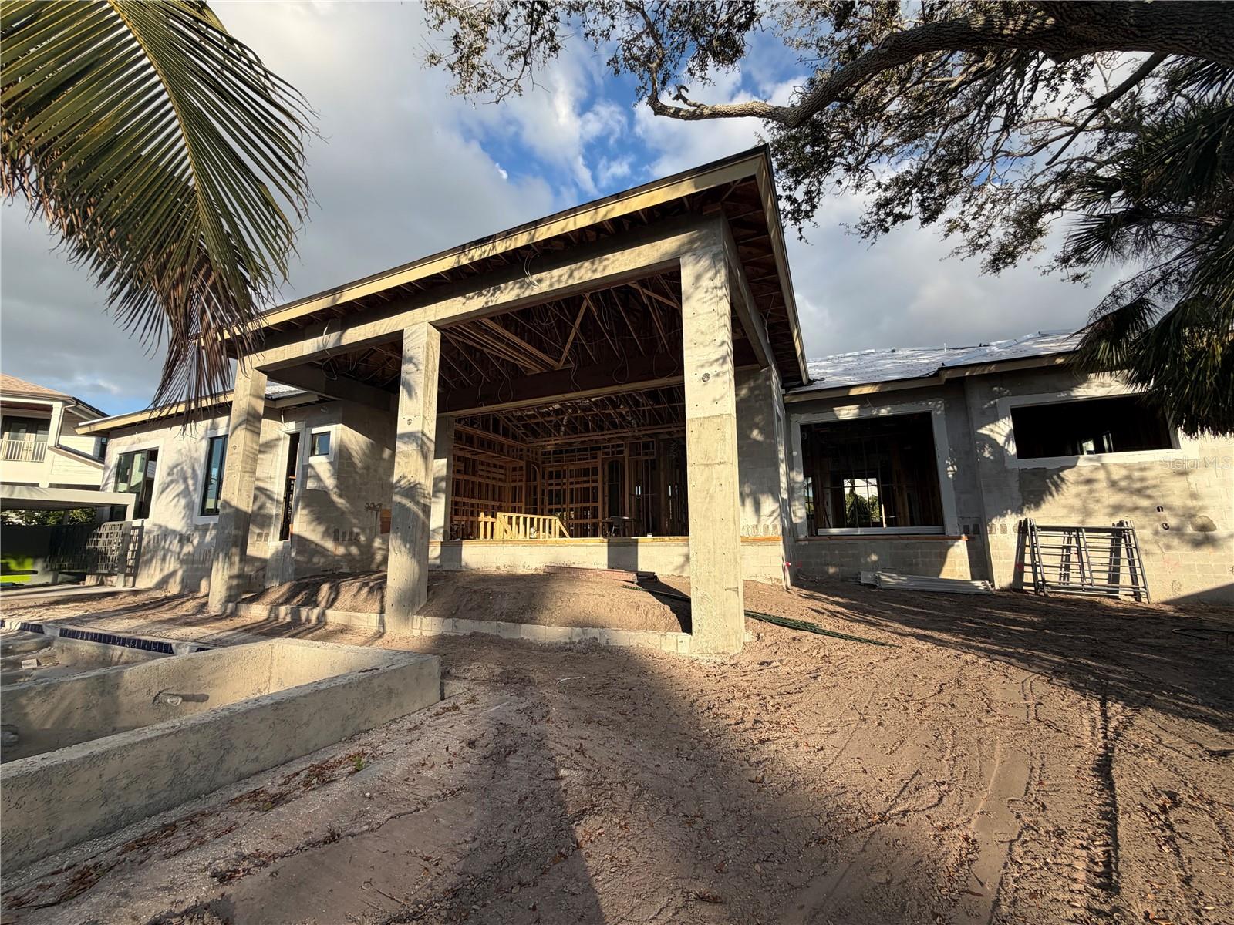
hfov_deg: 102.1
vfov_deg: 85.7
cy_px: 462
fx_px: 499
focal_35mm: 14
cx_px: 617
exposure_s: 1/770
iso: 40
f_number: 2.2
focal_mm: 2.22
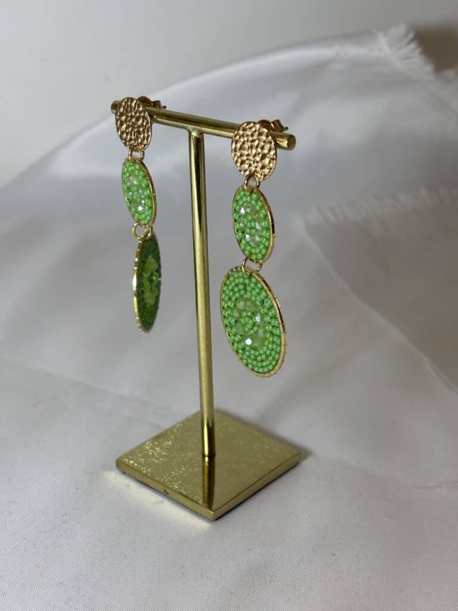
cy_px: 306
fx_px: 917
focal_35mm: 52
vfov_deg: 36.8
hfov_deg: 28.0
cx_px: 229
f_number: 1.6
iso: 25
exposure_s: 1/162
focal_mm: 5.96
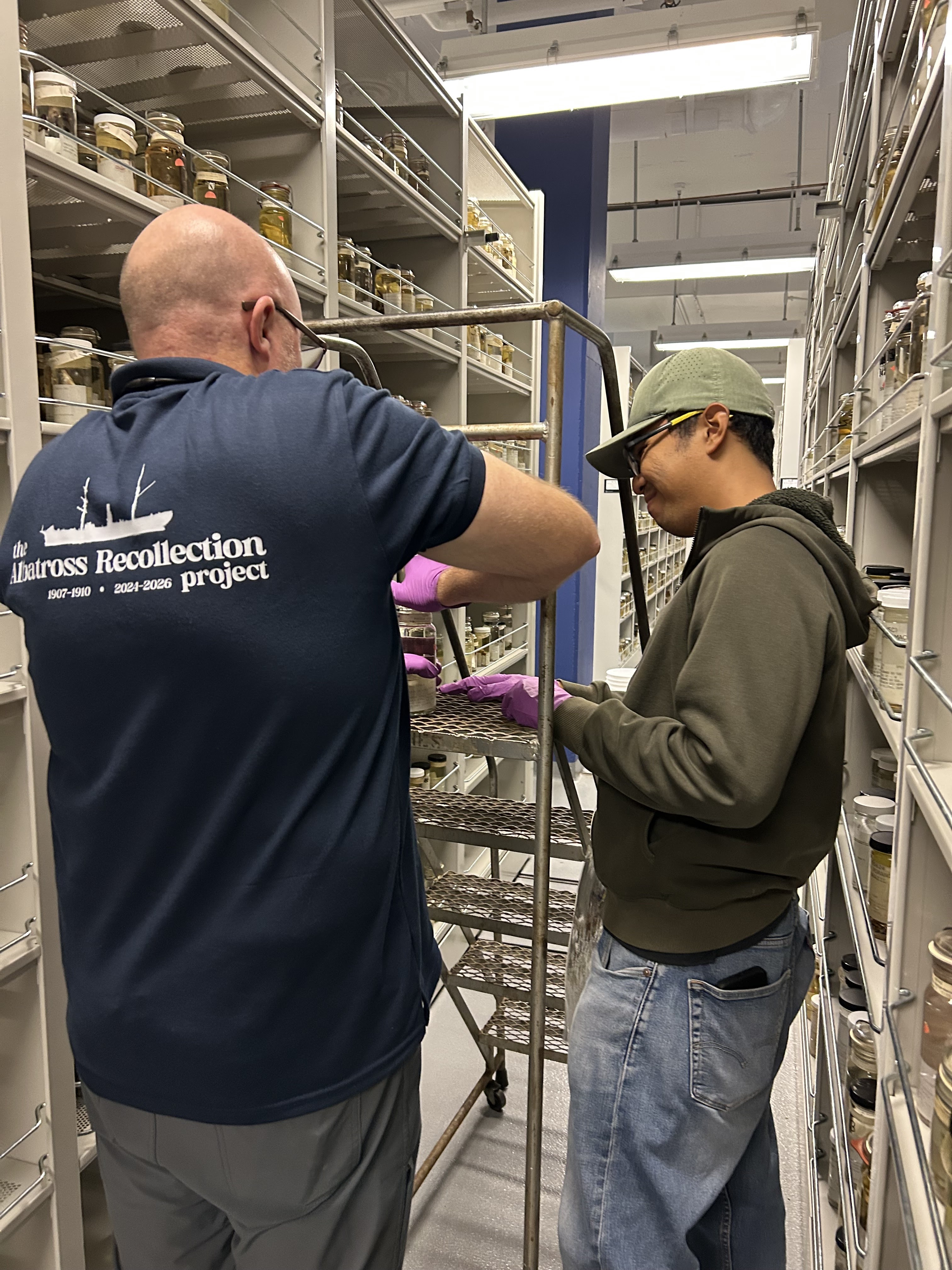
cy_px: 635
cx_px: 476
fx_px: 953
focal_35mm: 26
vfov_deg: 67.3
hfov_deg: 53.1
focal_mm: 5.7
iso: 320
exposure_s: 1/60
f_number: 1.5
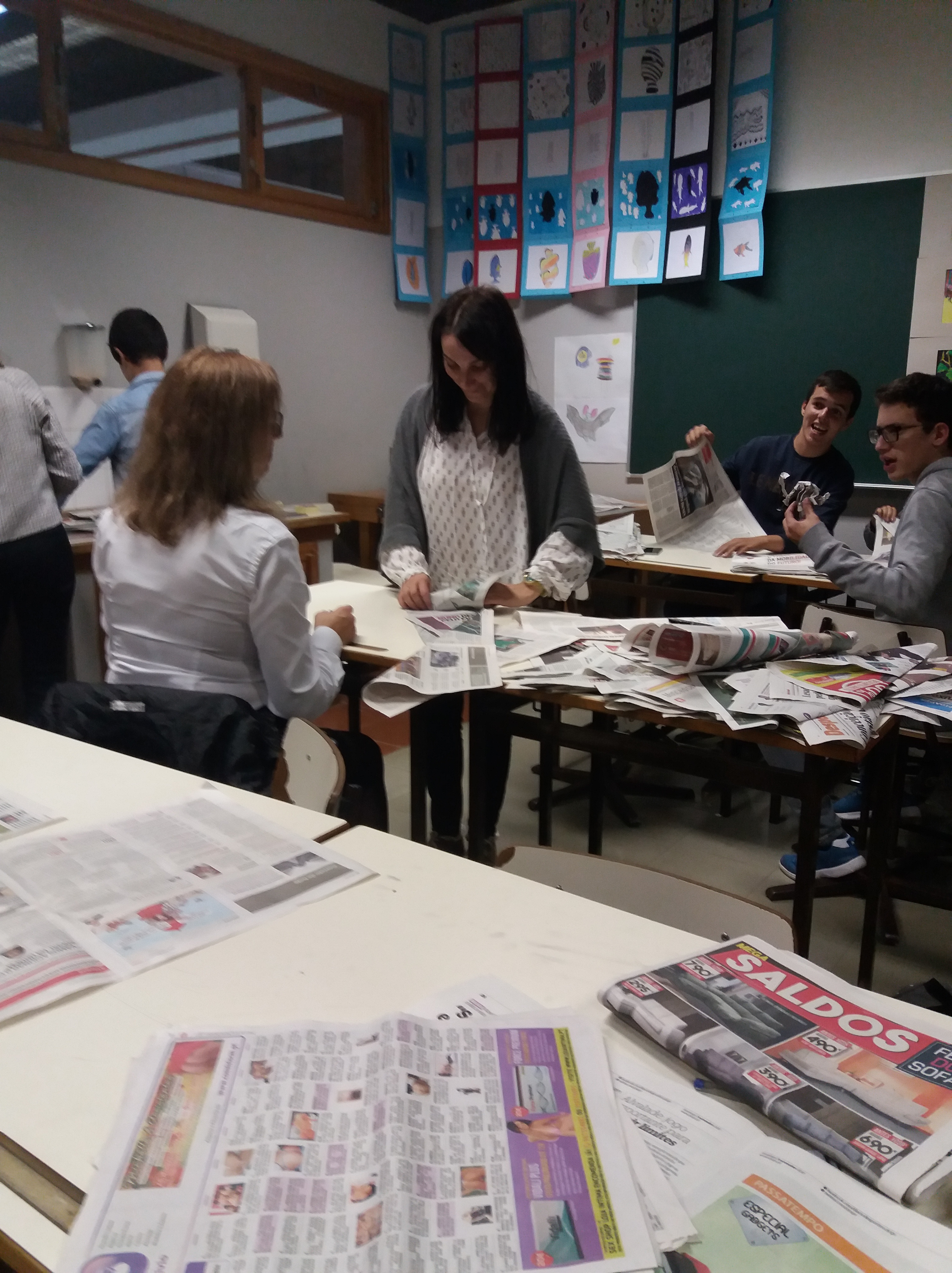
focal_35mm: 28
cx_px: 476
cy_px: 636
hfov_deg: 49.7
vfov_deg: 63.5
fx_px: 1028
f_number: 1.9
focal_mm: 3.7
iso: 200
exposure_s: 1/25
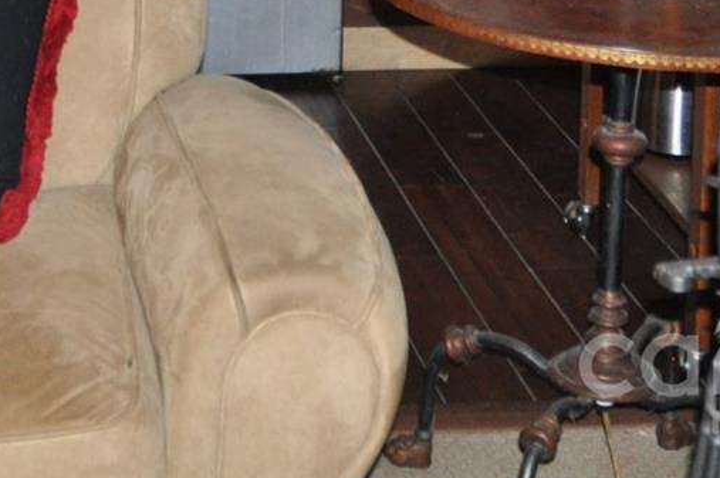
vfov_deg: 11.3
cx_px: -72
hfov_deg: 18.1
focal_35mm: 109
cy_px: -475
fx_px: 2178
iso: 800
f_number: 3.5
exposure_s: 1/60
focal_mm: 18
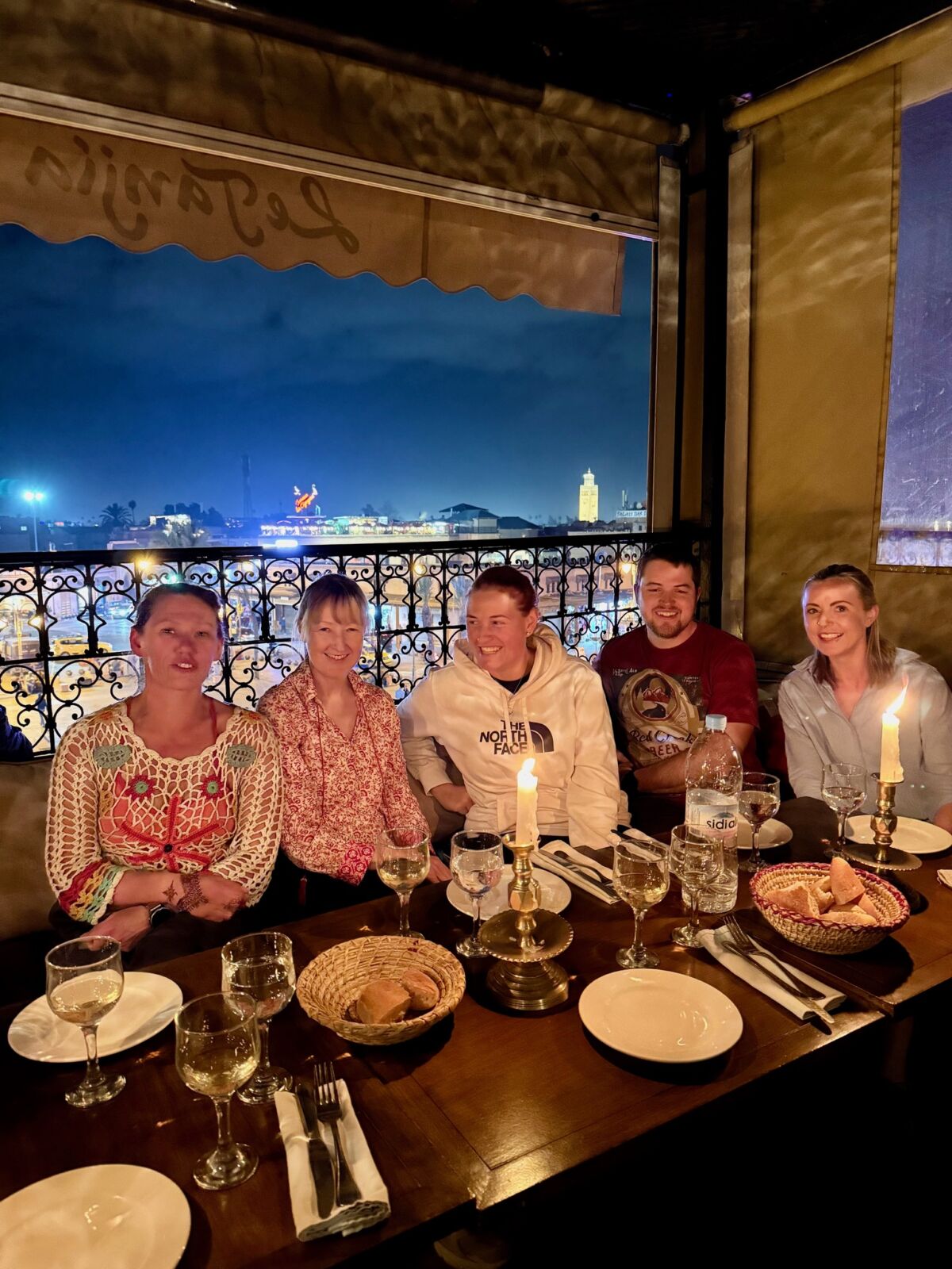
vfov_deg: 71.6
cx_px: 476
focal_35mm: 24
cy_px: 634
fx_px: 880
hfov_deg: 56.8
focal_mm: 6.76
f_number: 1.78
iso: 1600
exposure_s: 1/29
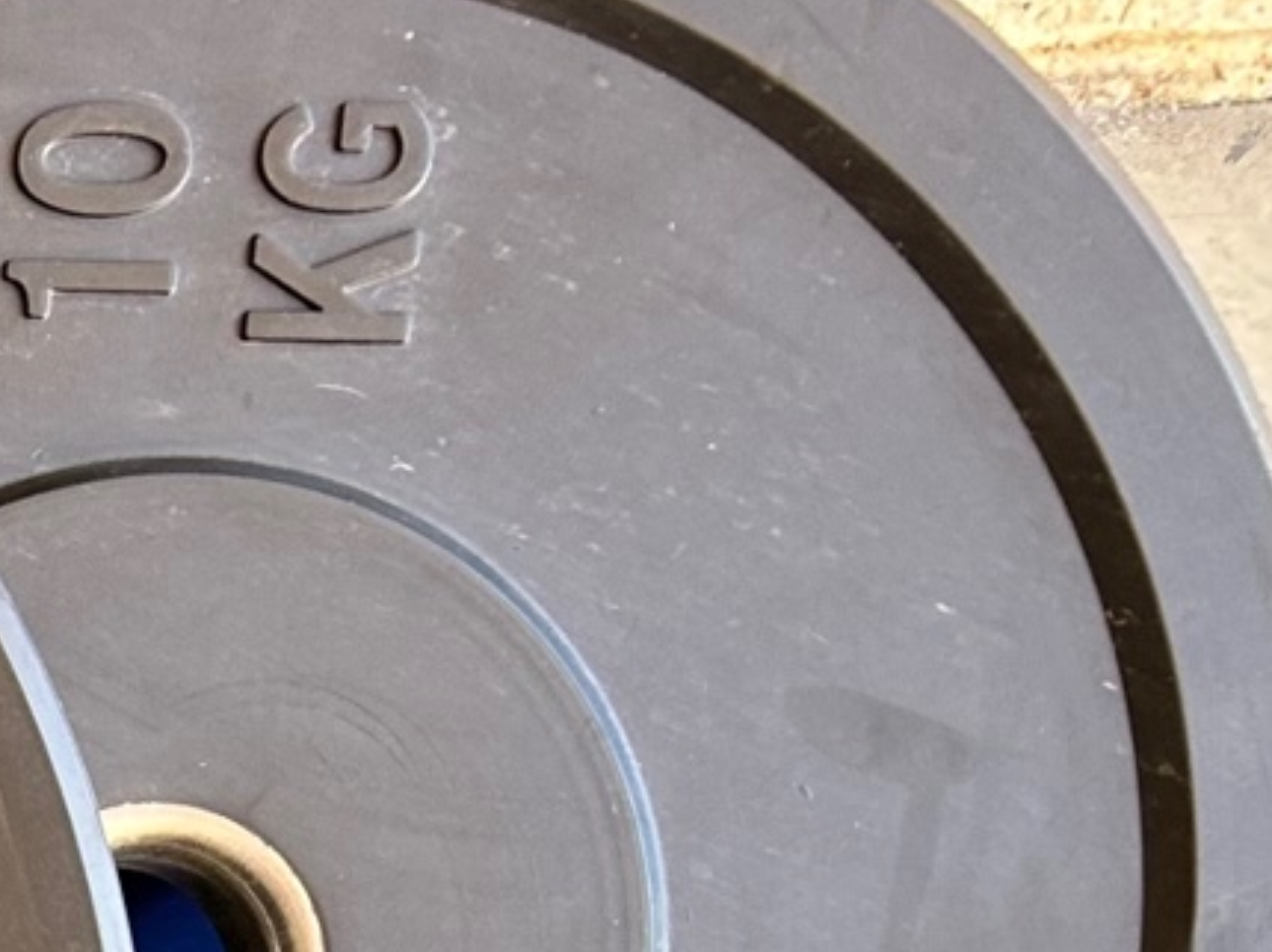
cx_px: -1441
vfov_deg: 10.8
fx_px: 4481
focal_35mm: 122
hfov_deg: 13.4
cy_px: 2075
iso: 100
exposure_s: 1/121
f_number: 1.5
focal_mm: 5.7
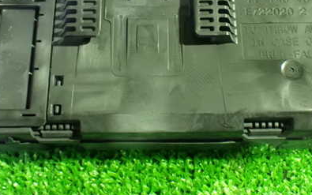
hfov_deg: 35.1
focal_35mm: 58
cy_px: 41
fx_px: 493
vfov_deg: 22.1
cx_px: 163
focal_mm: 6.37
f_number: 2.5
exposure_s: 1/25
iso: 1600
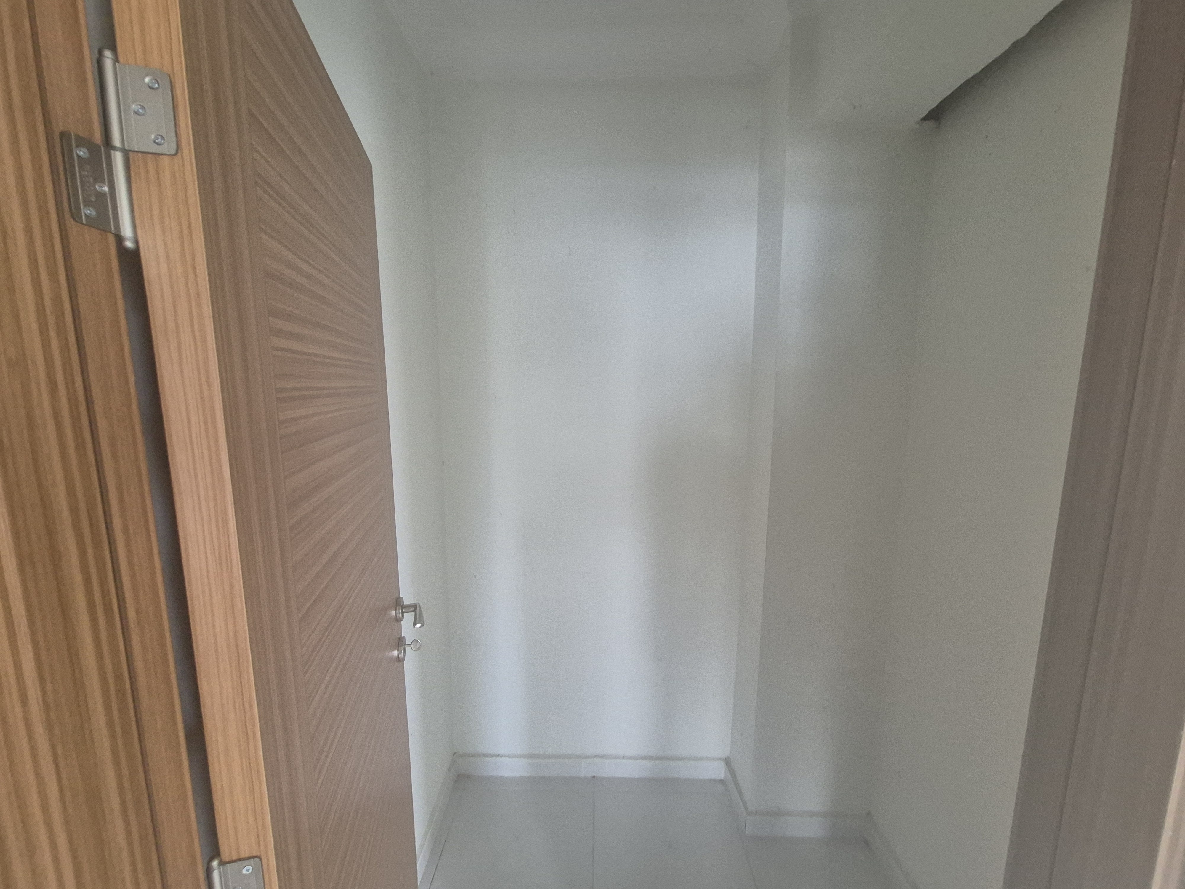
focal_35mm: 13
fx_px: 445
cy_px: 444
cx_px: 592
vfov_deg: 89.9
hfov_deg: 106.2
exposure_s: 1/50
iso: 640
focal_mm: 1.74
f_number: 2.2
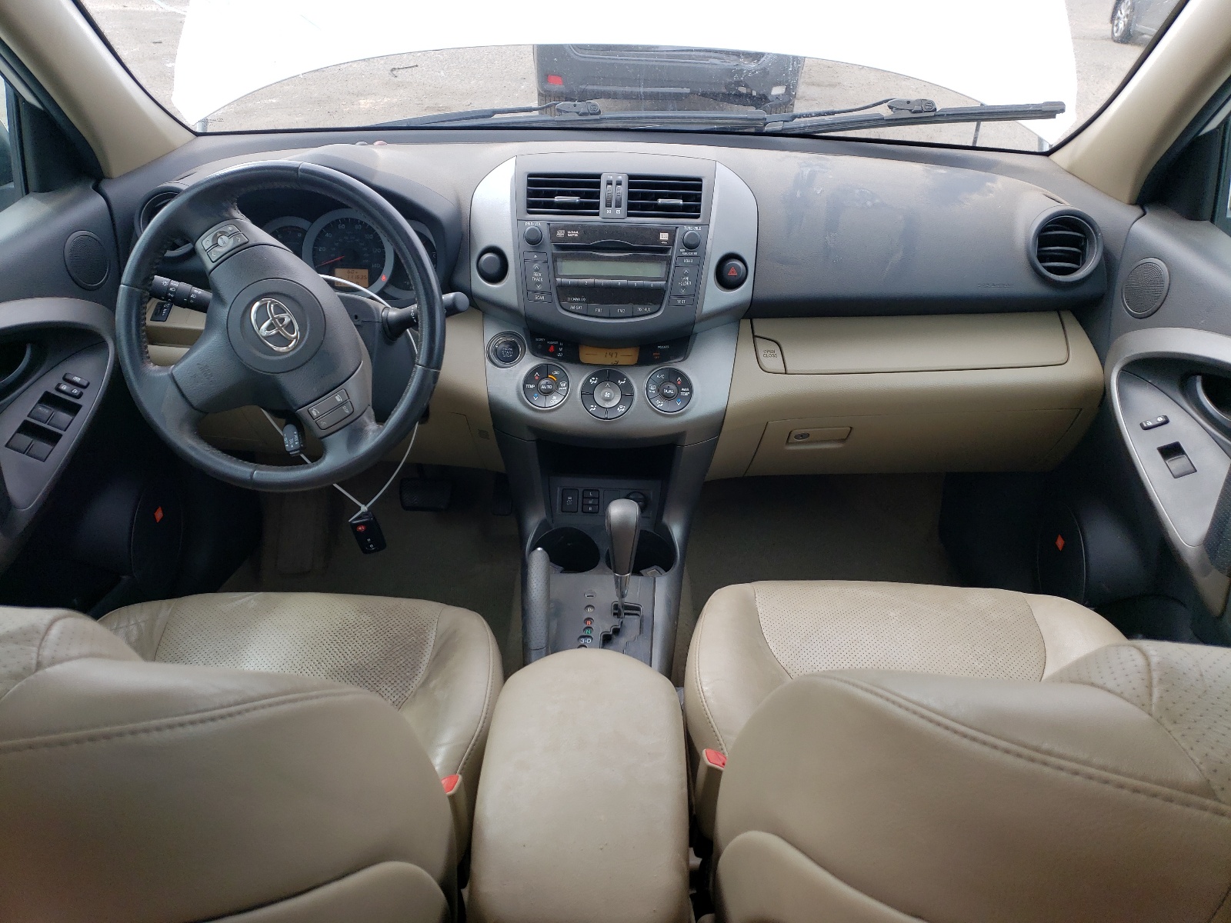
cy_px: 462
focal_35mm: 26
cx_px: 616
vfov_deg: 53.1
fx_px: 925
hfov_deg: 67.3
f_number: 1.5
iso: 50
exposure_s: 1/556
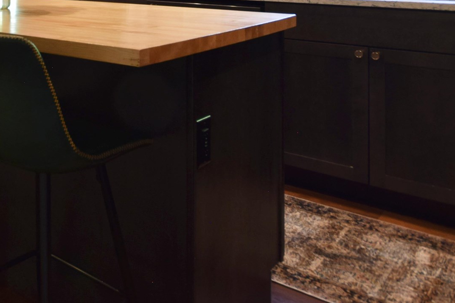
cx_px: -29
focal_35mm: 43
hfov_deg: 38.6
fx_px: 543
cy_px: -36
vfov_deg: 28.2
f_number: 7.1
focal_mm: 10
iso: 200
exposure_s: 1/6
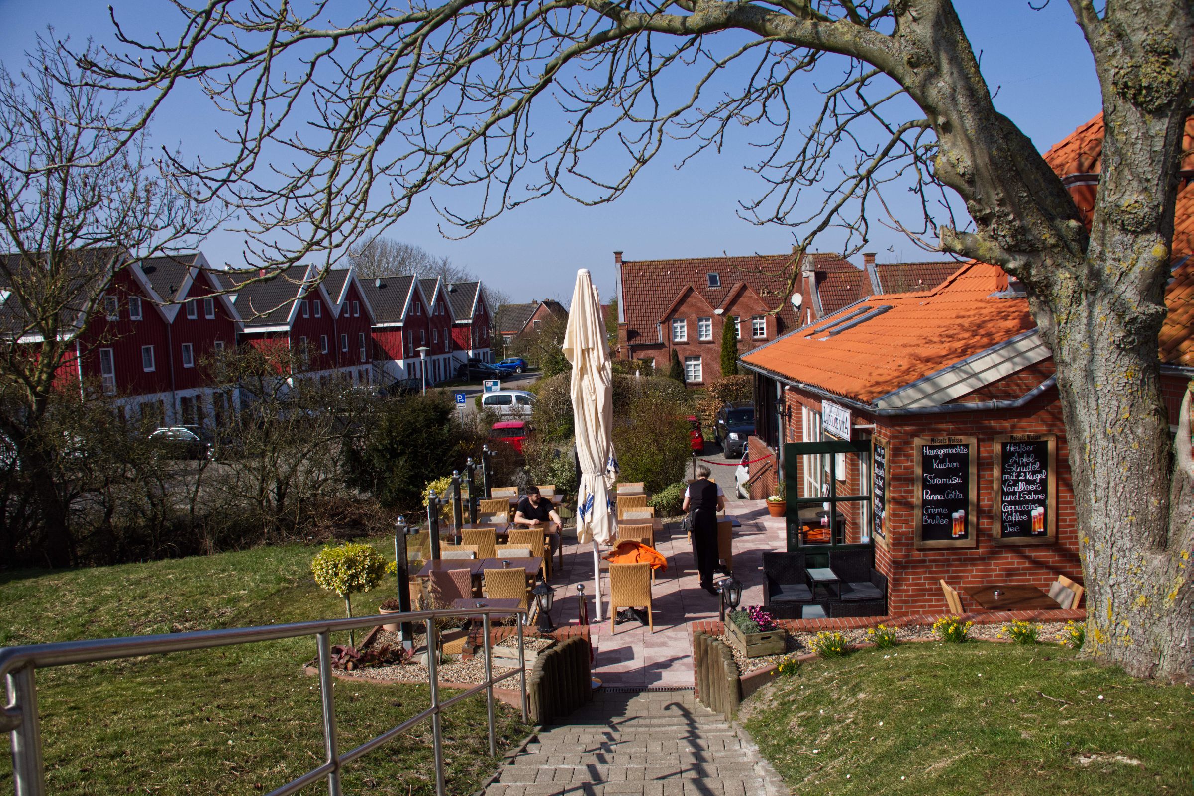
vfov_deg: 47.9
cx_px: 597
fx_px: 895
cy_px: 398
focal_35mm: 27
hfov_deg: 67.4
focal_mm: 18
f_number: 5
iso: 200
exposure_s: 1/1600
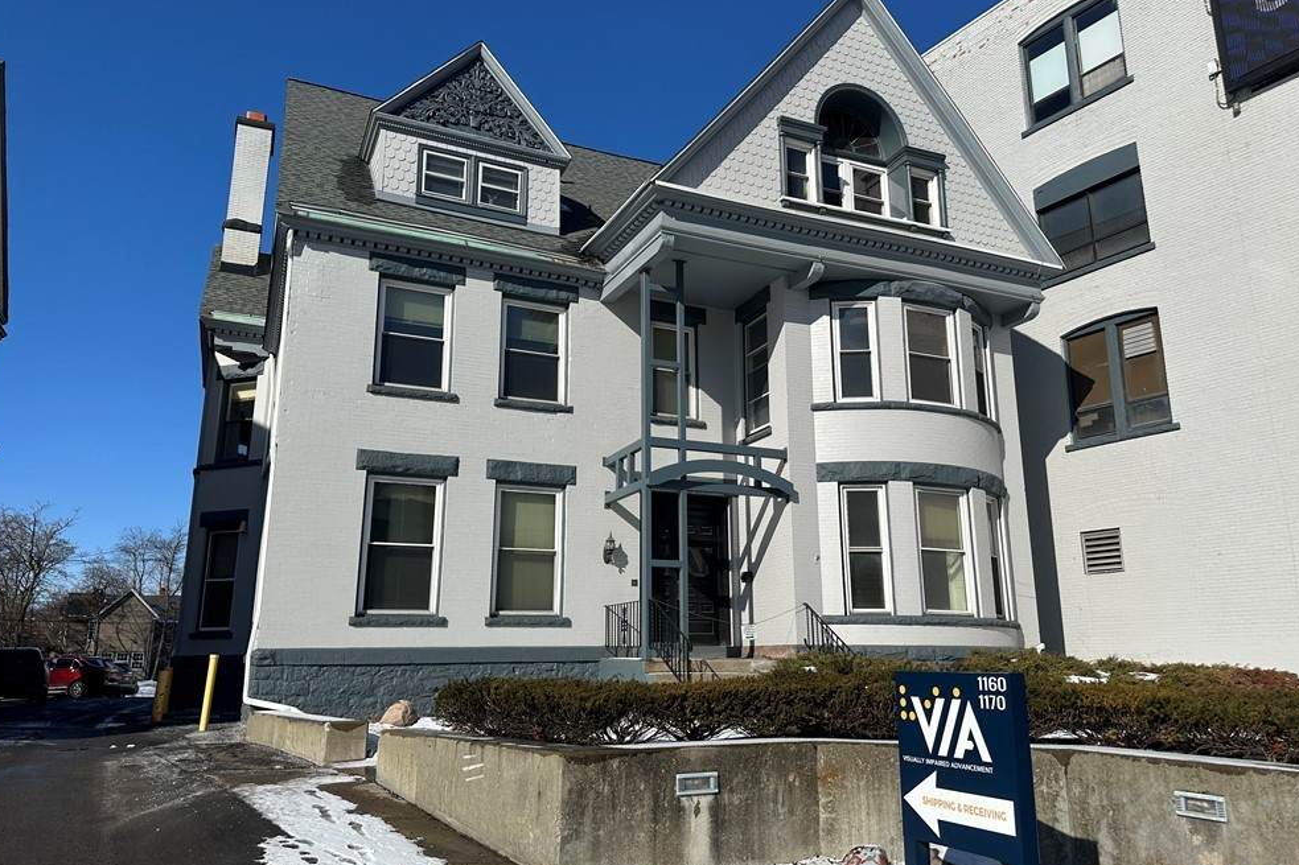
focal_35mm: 26
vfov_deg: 49.5
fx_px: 938
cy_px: 441
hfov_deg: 69.4
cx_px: 659
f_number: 1.78
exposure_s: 1/8929
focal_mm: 6.86
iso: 80
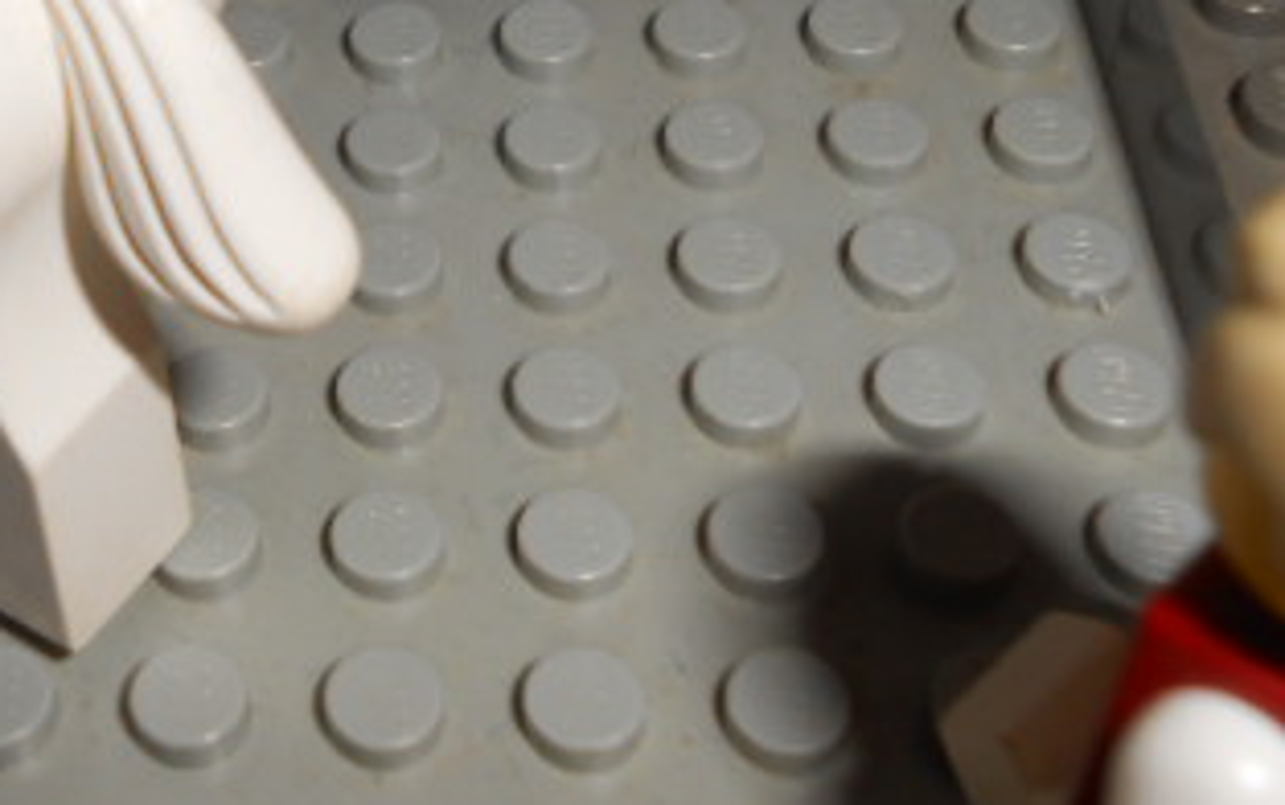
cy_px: 33
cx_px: 238
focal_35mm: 65
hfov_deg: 30.7
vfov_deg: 19.5
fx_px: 2278
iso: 80
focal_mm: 5.3
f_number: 11.9
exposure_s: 1/25
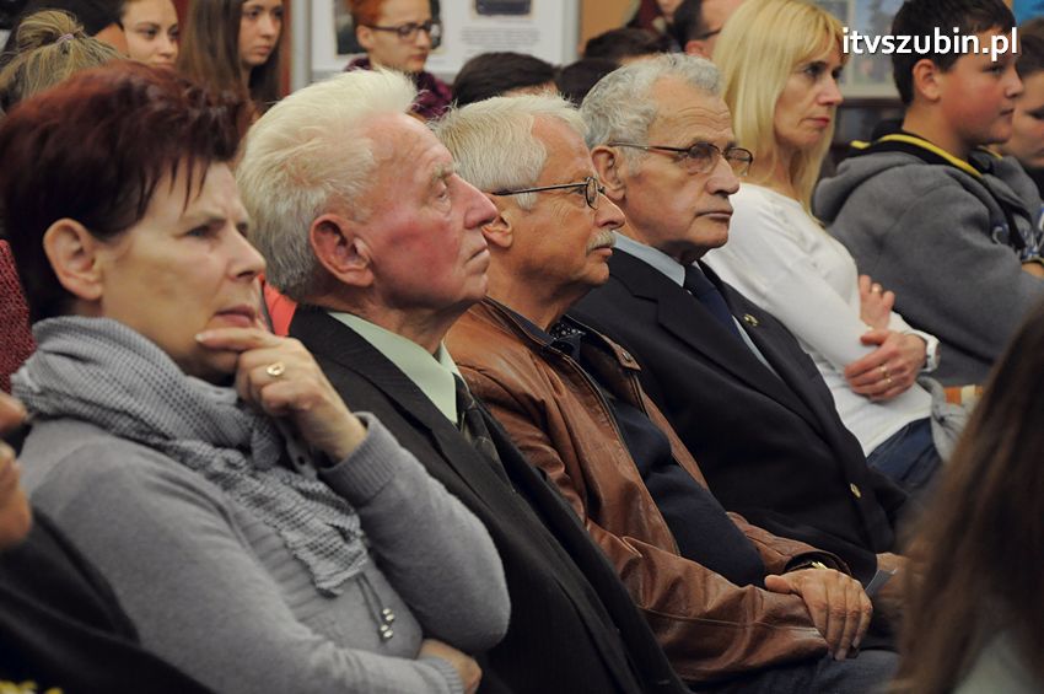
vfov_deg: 10.7
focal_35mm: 128
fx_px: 3694
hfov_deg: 16.1
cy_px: 347
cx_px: 522
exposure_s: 1/60
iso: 2000
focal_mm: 85
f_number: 5.6
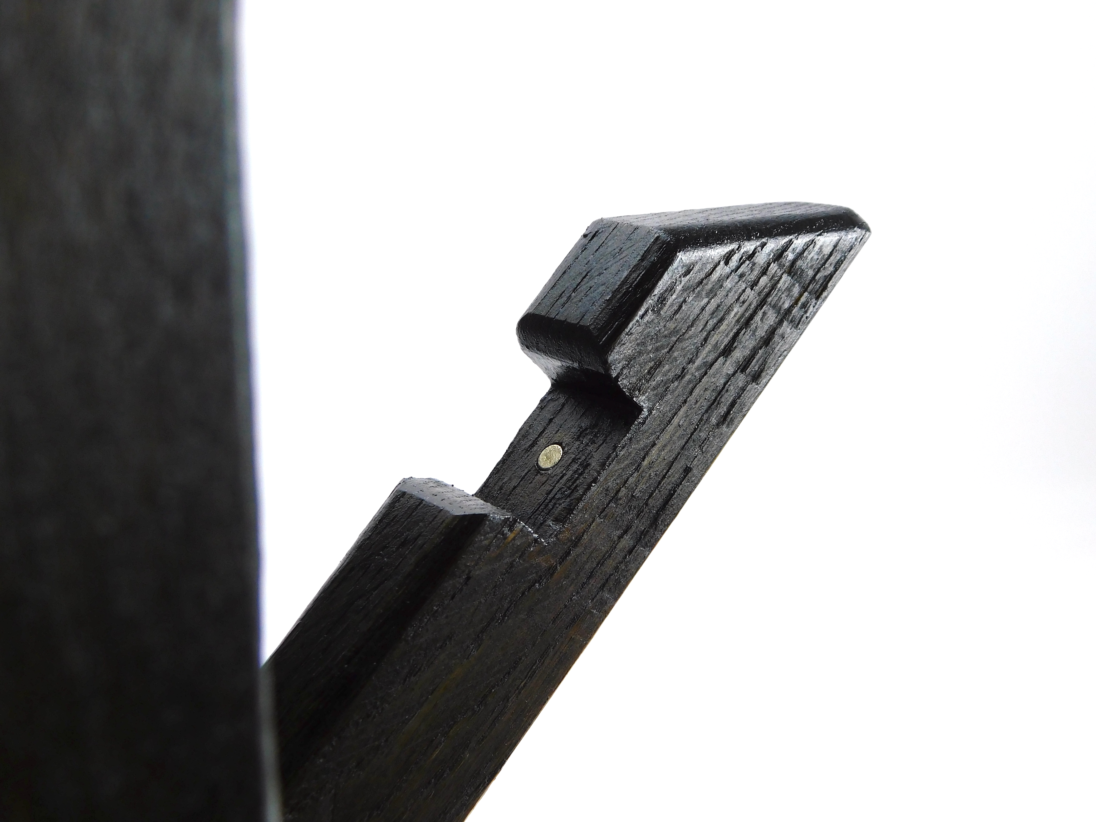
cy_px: 411
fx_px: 1425
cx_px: 548
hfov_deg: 42.1
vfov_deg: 32.2
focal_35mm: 45
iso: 125
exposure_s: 1/125
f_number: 3.7
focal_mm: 8
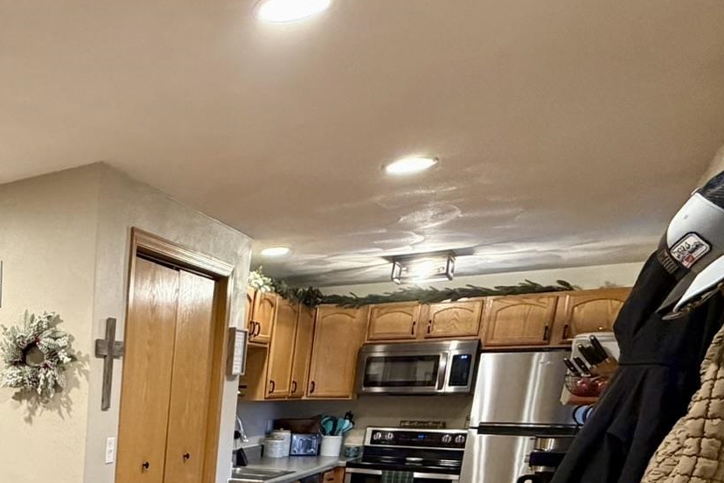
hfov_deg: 41.7
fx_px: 724
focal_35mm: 36
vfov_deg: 31.9
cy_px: 550
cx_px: -80
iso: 400
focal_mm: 2.22
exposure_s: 1/60
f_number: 2.2
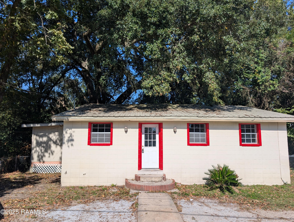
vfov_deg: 56.9
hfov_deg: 71.5
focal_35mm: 24
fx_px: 204
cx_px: 147
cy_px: 111
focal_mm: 6.9
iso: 20
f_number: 1.68
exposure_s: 1/1527
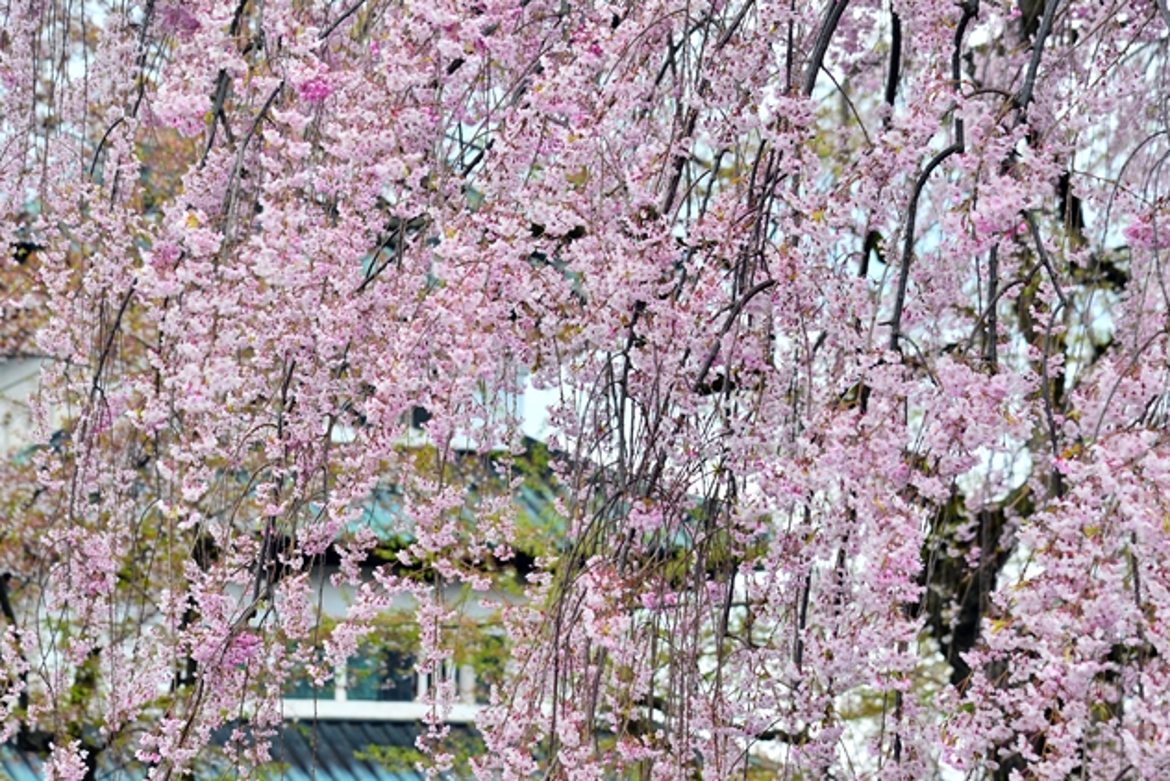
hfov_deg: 13.5
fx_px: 4942
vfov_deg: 9.0
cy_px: 452
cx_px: 491
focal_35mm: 152
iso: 400
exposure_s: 1/320
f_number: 9
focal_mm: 120
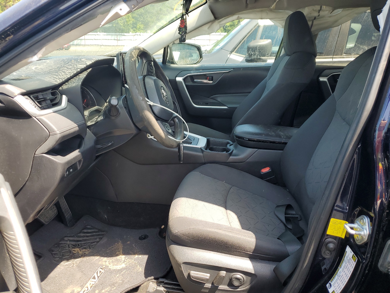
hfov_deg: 67.3
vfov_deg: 53.1
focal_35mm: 26
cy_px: 146
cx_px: 195
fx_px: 293
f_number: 1.5
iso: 50
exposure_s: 1/312
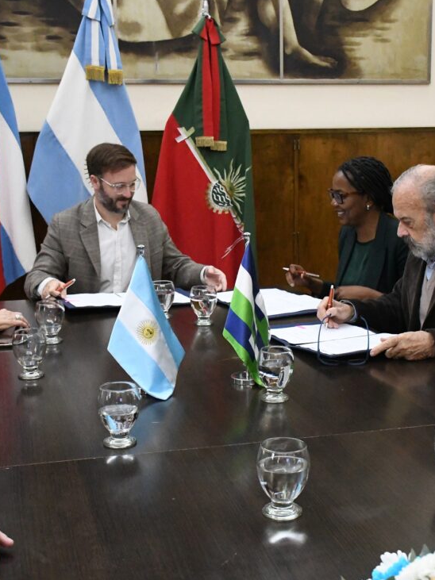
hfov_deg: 26.9
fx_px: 905
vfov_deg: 35.5
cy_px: 298
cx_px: 270
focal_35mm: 54
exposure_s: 1/100
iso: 10000
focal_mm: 24
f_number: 5.6
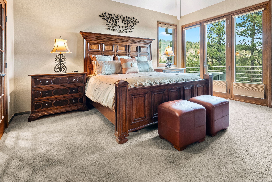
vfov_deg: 63.3
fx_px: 144
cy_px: 63
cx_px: 153
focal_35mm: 19
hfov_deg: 86.5
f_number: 9
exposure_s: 1/2
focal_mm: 14
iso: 800
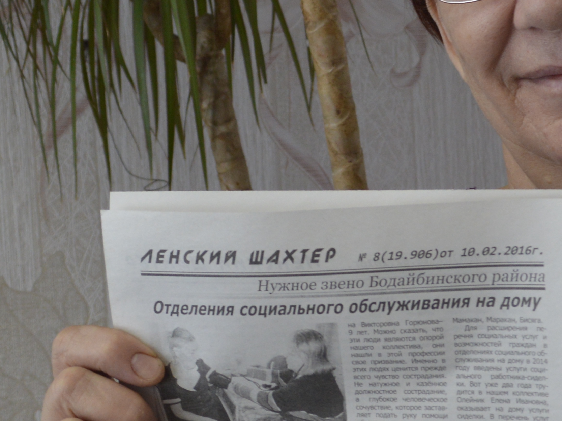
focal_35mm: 104
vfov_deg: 14.1
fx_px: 1688
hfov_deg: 18.8
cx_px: 425
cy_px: 341
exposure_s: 1/40
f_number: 5
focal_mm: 20
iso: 400
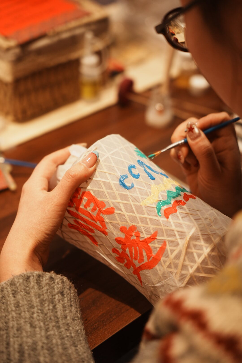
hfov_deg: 21.9
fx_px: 624
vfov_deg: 32.4
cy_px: 182
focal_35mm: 62
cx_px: 121
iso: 640
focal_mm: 62
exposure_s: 1/250
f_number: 2.8
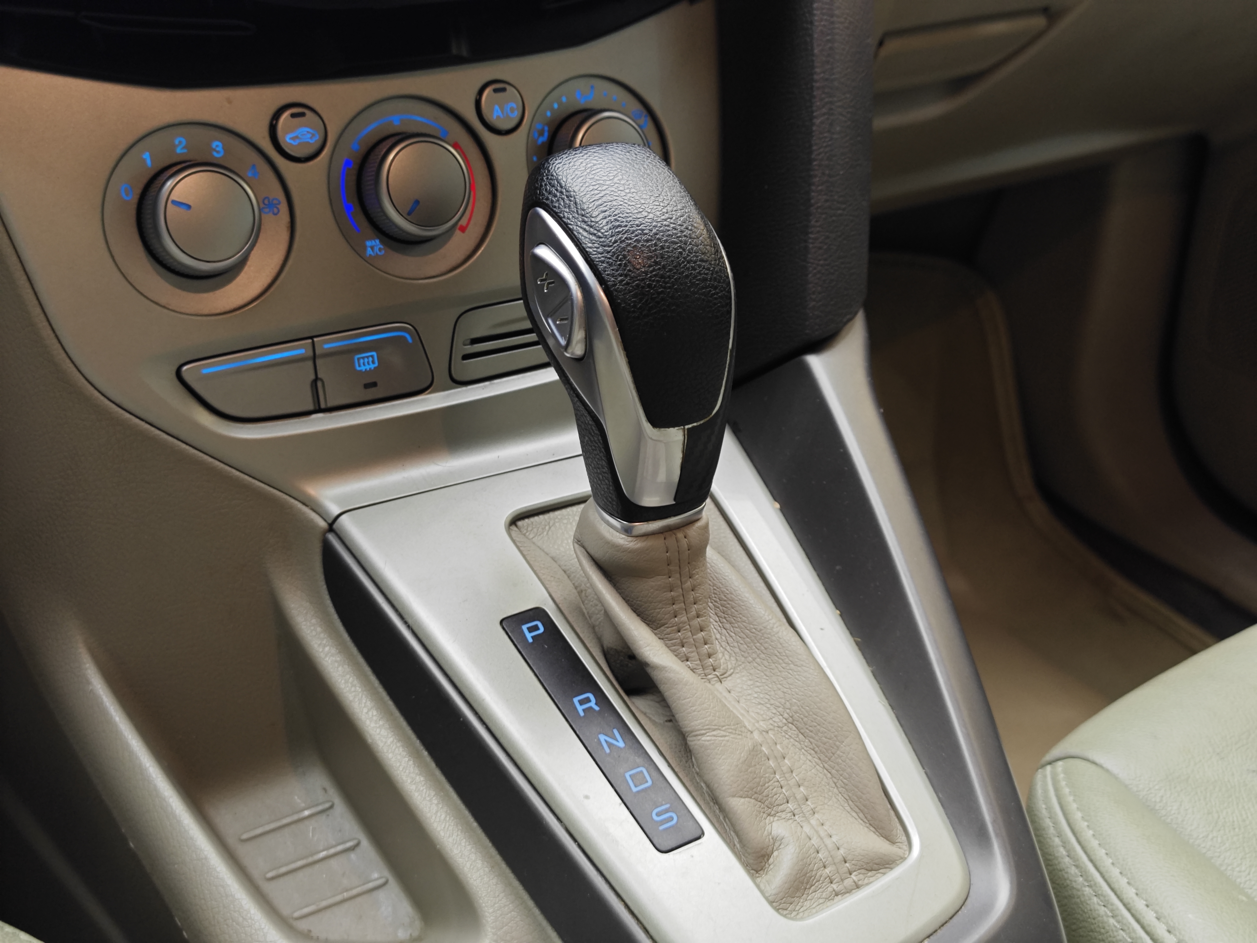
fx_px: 1670
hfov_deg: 41.2
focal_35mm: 46
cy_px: 472
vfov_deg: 31.5
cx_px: 628
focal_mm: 8.7
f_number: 1.9
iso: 640
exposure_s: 1/25
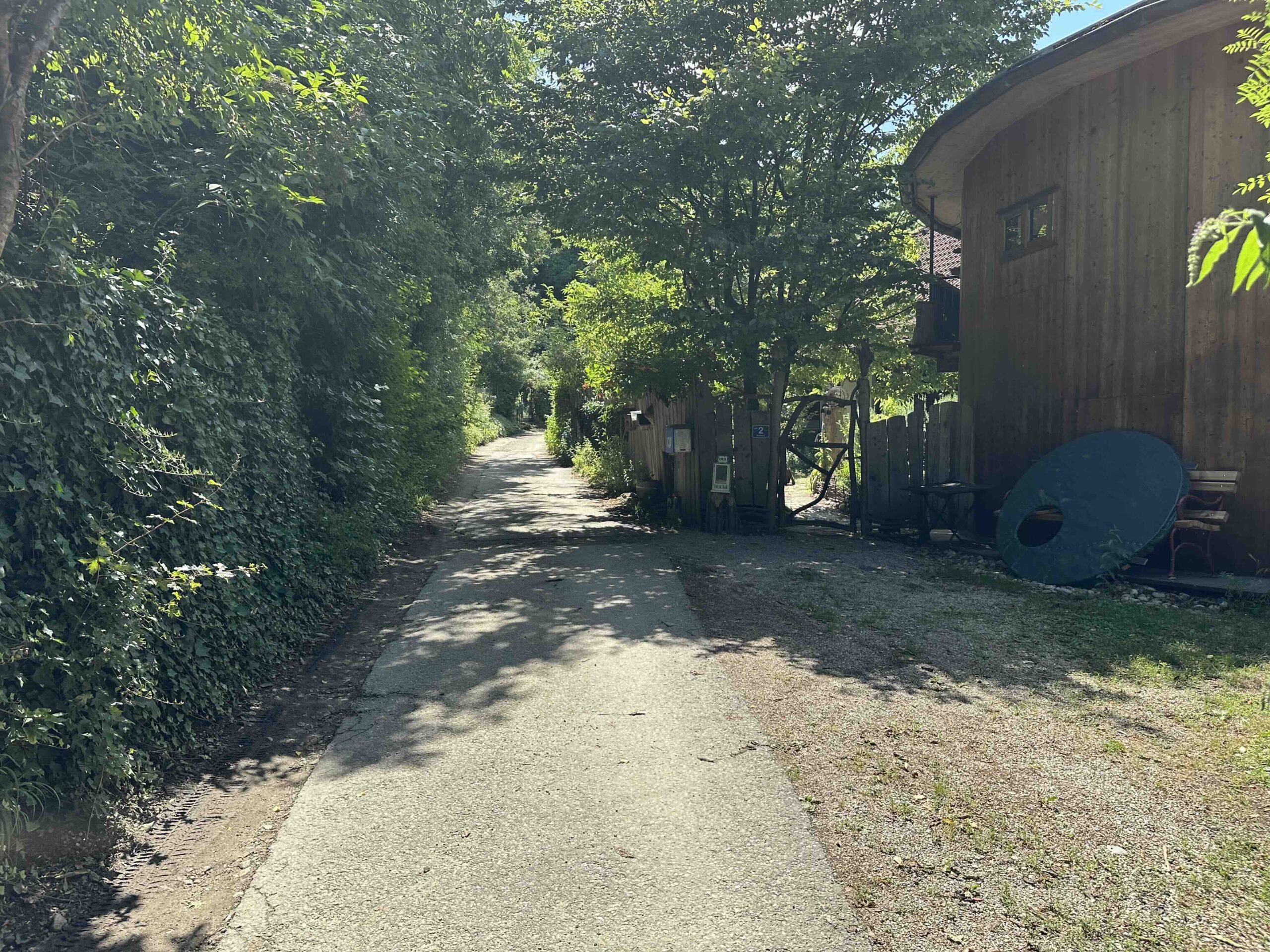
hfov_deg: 71.6
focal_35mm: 24
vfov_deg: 56.8
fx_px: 881
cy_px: 476
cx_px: 635
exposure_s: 1/1721
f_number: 1.78
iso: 80
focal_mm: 6.86
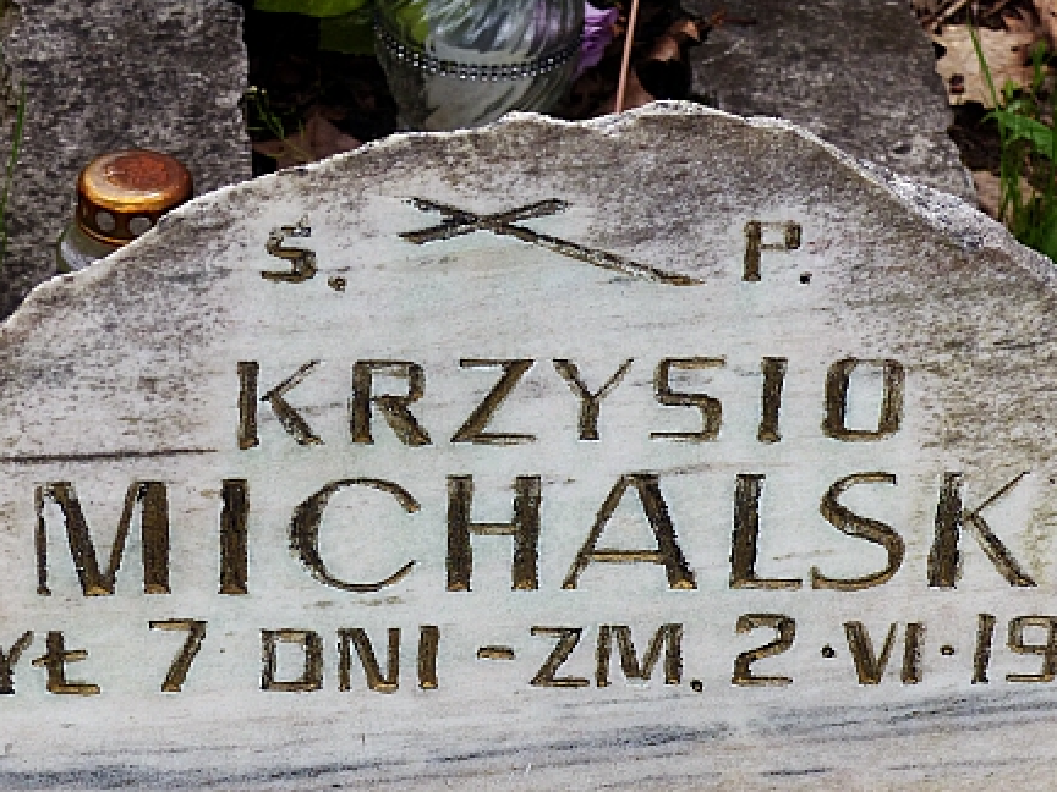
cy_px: 467
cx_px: 555
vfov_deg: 9.8
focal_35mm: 151
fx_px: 4611
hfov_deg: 13.1
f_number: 4
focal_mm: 18.3
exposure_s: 1/320
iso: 100
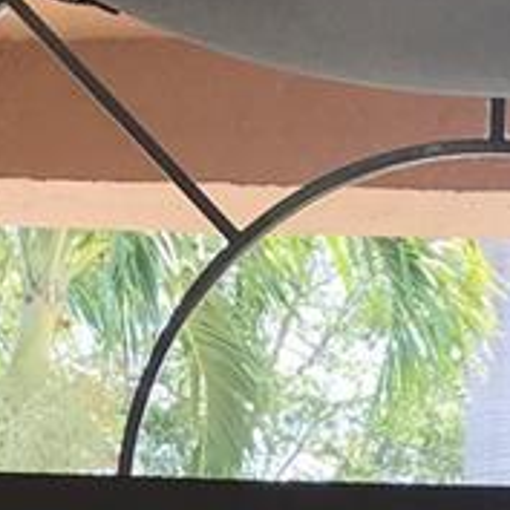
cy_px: 1043
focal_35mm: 168
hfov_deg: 10.4
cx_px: 444
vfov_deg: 9.7
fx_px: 2800
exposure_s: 1/336
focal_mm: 3.99
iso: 20
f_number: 1.8
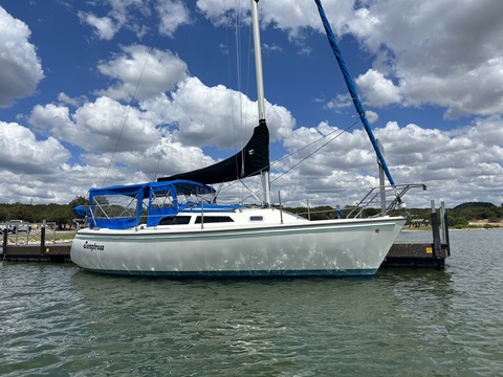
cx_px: 252
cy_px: 188
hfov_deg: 67.3
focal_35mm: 26
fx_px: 378
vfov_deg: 53.1
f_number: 1.5
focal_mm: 5.7
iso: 50
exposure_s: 1/9434
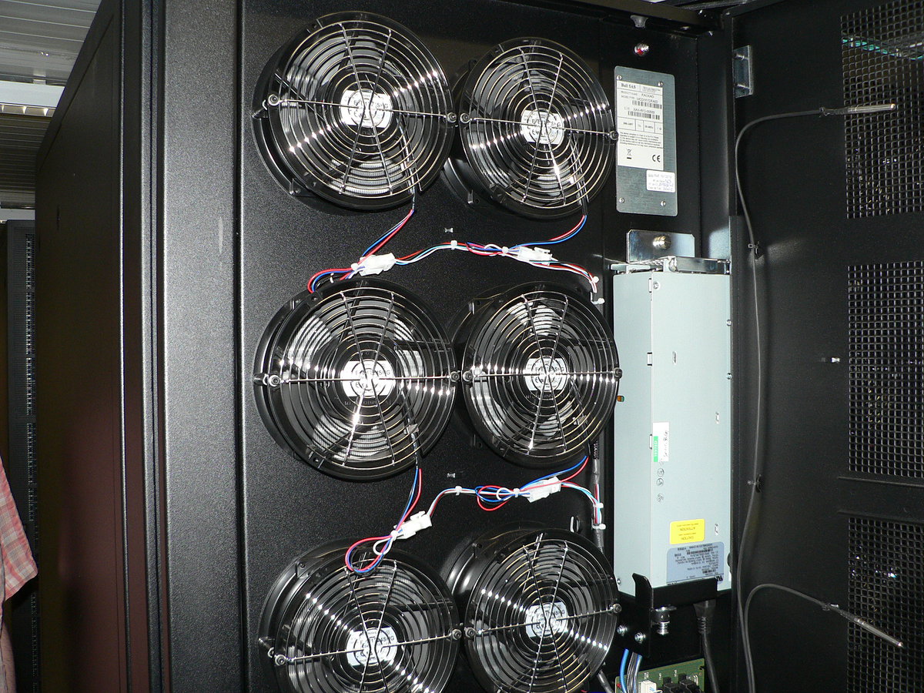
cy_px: 346
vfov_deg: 39.7
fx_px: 961
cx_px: 462
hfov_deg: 51.4
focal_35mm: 36
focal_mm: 6
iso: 100
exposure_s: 1/60
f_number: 2.8
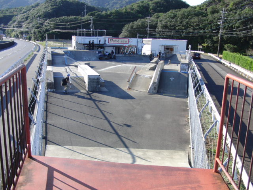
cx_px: 126
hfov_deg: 50.1
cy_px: 95
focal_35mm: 37
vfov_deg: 38.7
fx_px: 270
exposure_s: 1/400
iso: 100
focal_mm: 6.42
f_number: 3.6
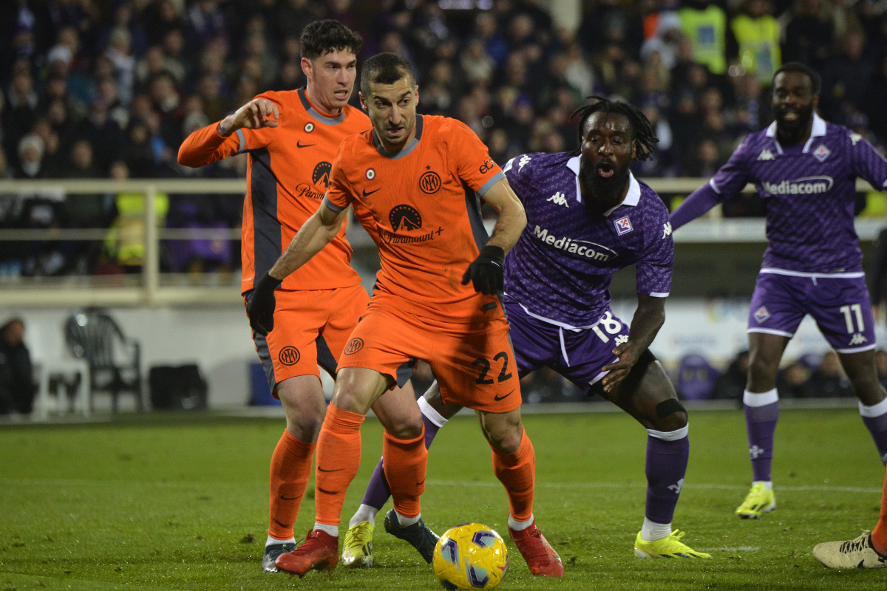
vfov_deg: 4.0
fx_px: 8377
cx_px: 444
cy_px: 296
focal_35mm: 340
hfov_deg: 6.1
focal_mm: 340
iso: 2500
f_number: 5.6
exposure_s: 1/1000
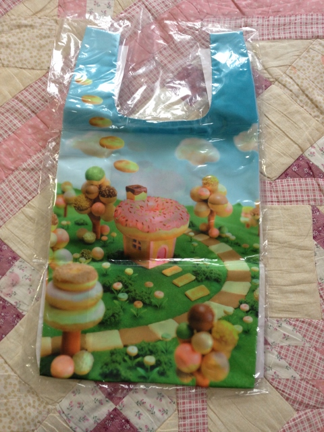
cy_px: 216
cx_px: 162
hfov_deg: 42.9
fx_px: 412
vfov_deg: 55.4
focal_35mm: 33
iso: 80
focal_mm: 4.12
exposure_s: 1/20
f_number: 2.4
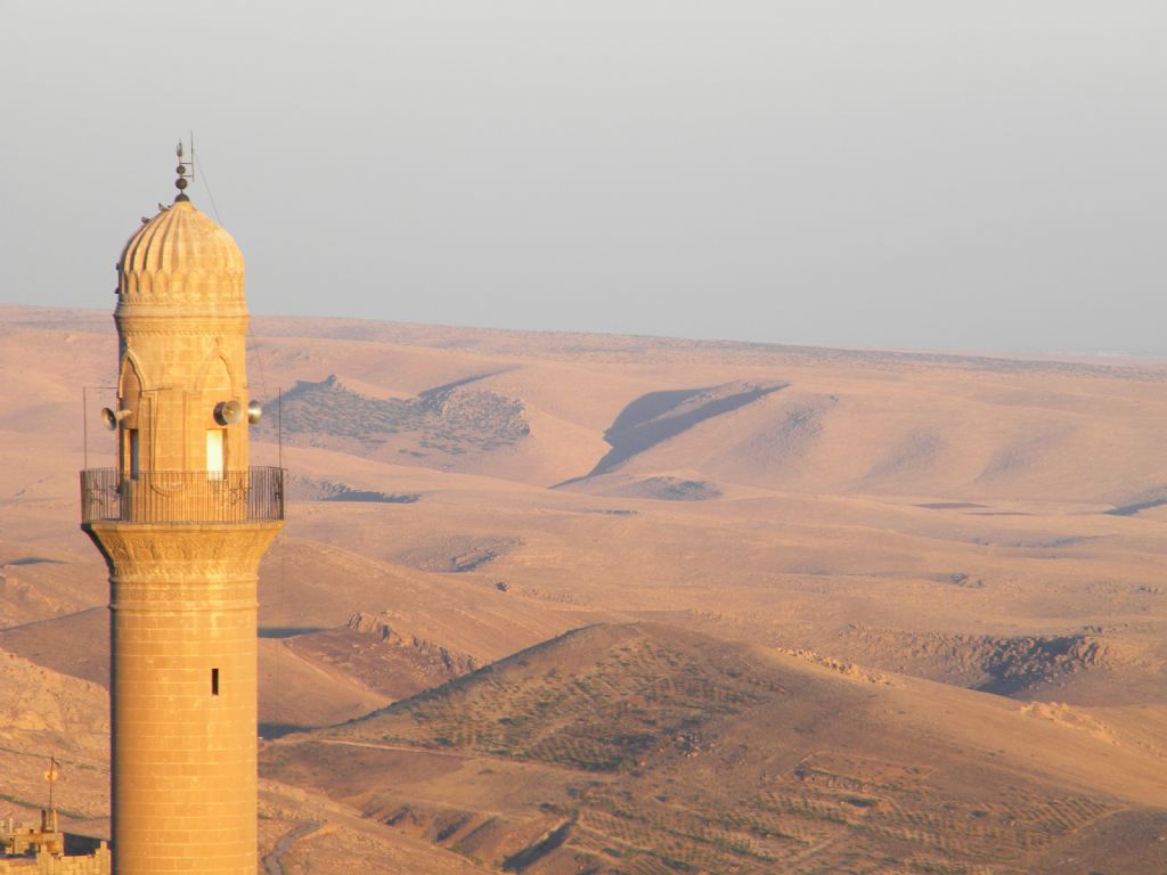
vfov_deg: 6.6
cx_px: 584
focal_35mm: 226
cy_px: 438
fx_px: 7619
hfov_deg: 8.8
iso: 80
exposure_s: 1/130
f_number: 5.4
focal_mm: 41
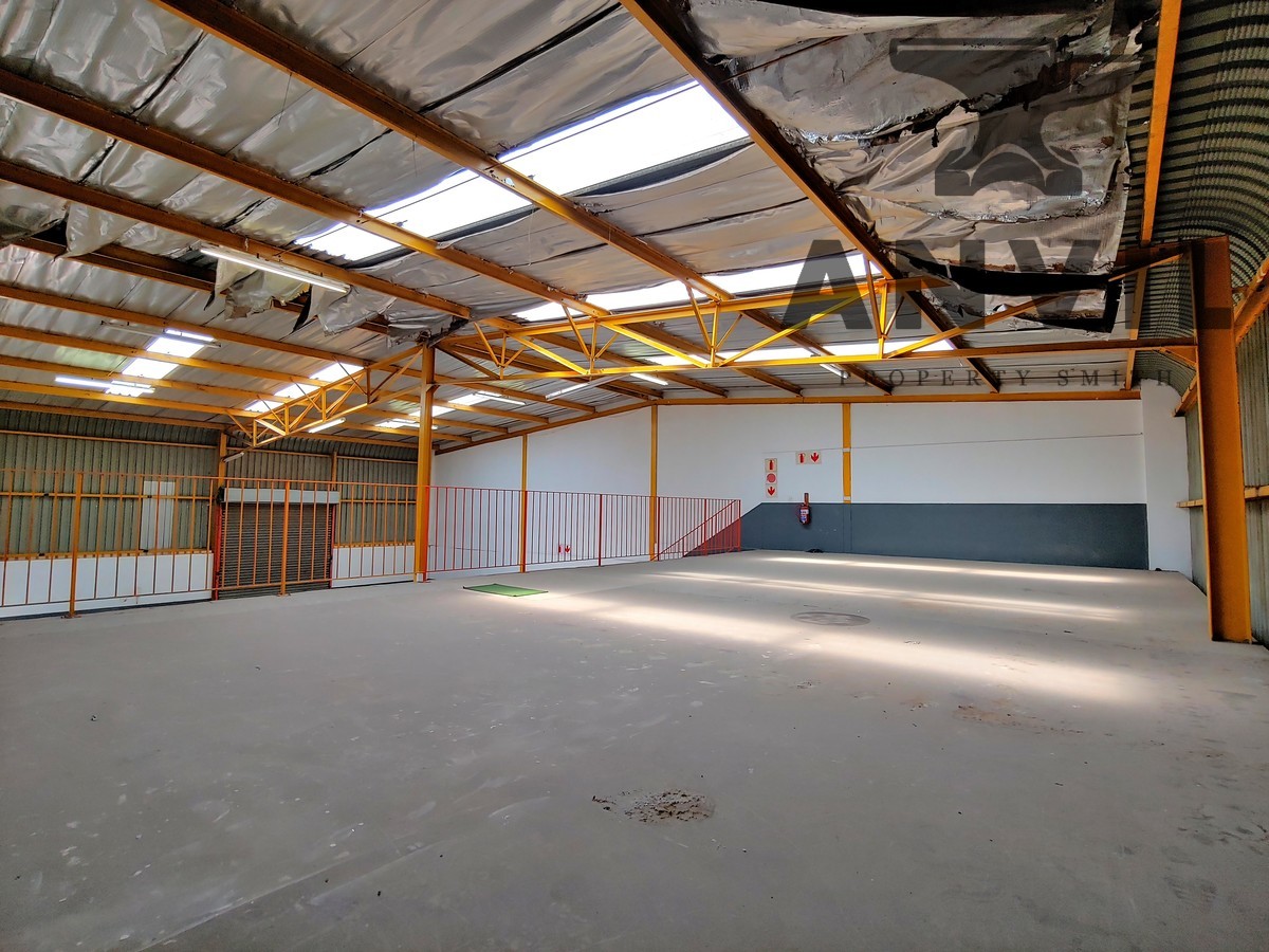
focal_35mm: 16
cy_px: 476
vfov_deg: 78.1
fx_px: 587
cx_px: 634
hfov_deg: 94.5
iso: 50
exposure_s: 1/60
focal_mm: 2.18
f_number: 1.9
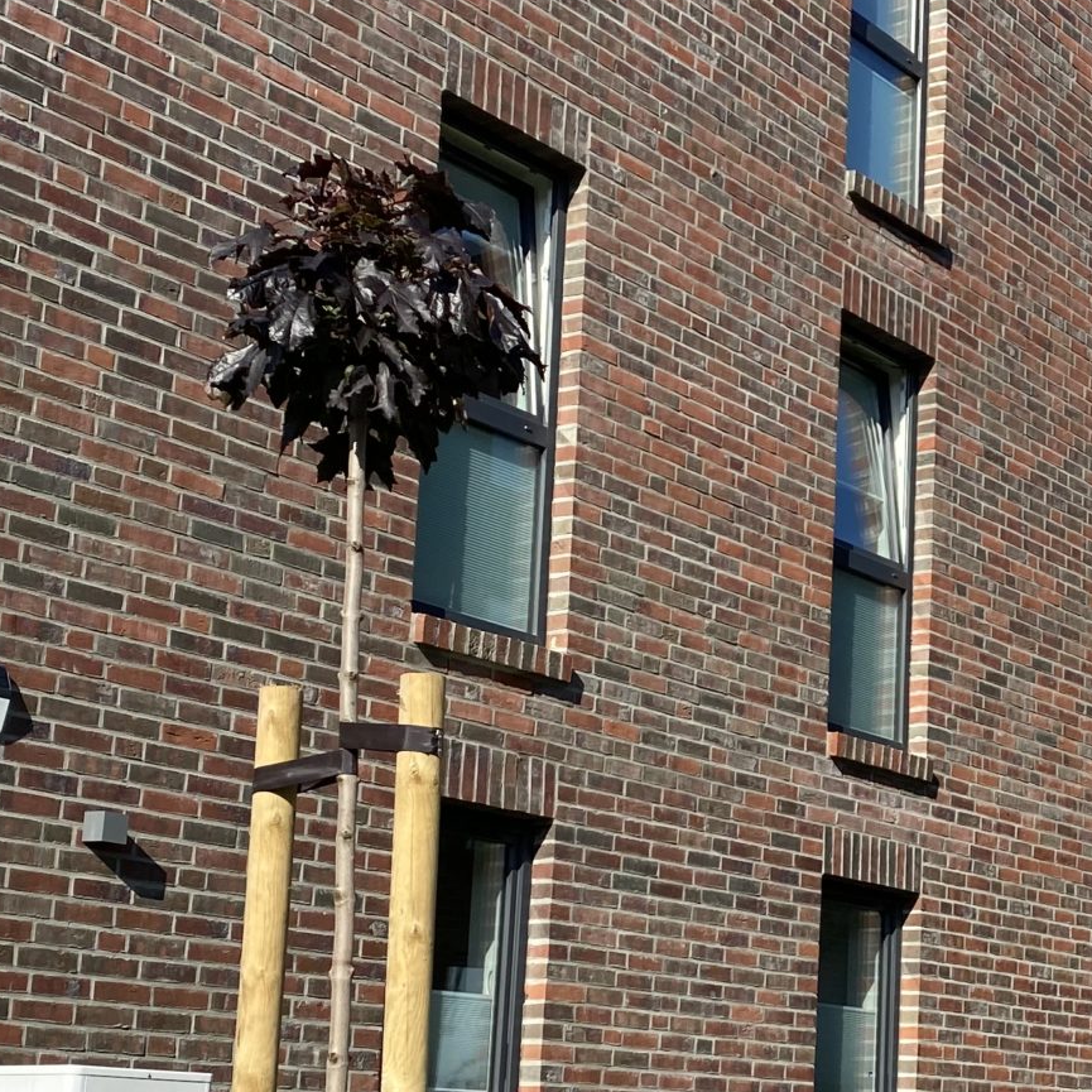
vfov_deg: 25.2
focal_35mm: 68
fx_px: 2427
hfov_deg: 24.7
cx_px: 954
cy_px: 728
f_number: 1.8
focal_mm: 4.25
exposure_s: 1/2268
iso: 32
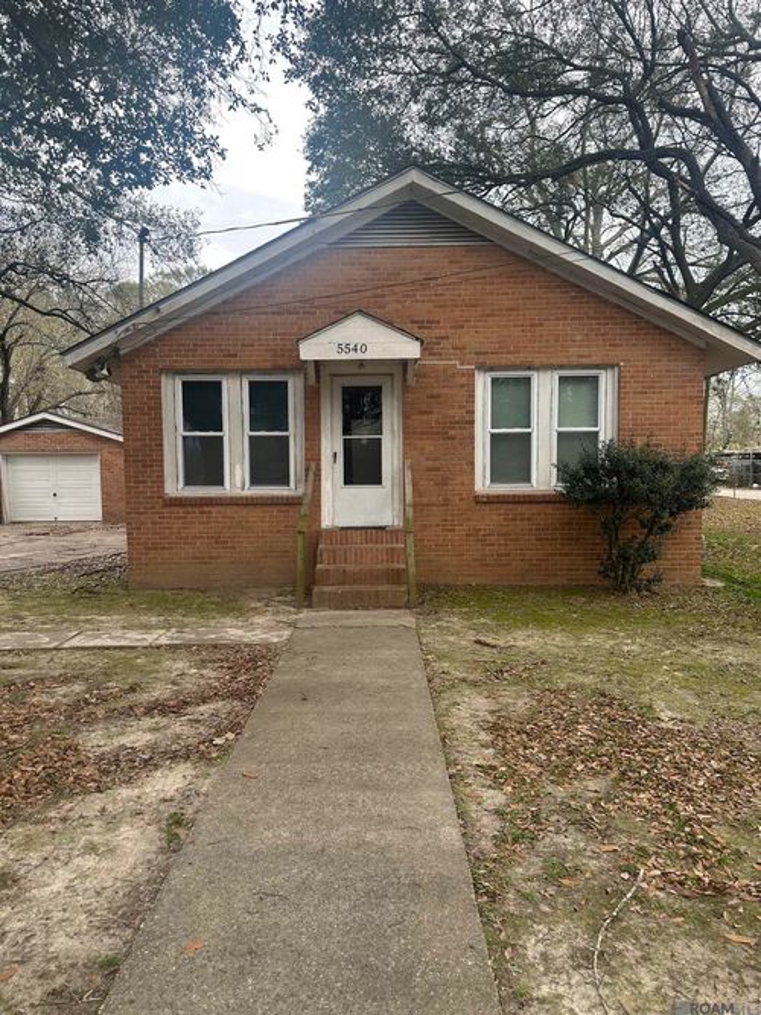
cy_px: 508
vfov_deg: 71.6
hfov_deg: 56.8
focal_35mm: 24
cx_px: 380
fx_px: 704
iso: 80
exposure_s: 1/264
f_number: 1.78
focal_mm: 6.86
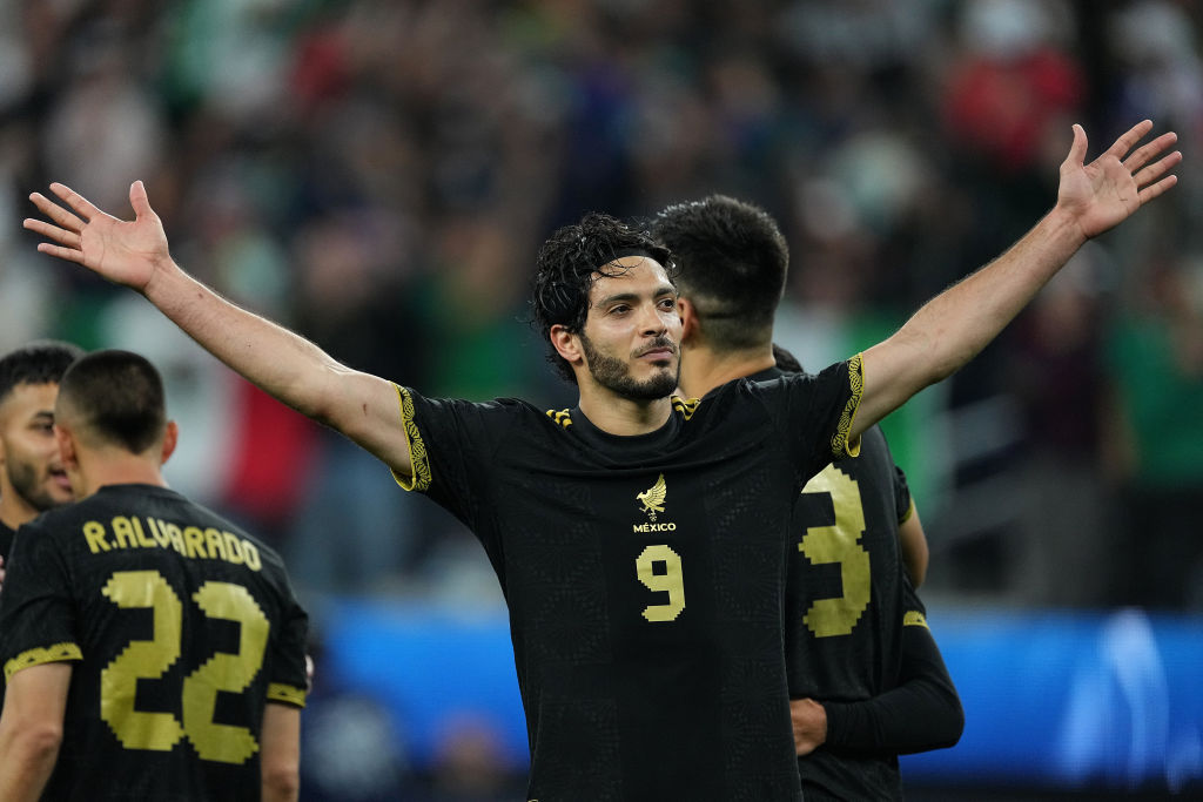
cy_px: 401
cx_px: 602
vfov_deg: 2.3
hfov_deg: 3.4
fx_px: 20051
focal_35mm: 600
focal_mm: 600
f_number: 4
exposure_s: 1/1600
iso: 3200
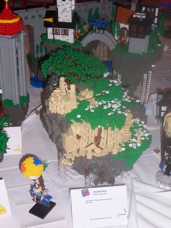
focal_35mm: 53
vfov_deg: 36.2
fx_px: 349
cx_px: 86
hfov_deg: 27.5
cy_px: 114
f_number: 3.4
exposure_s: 1/60
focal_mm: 8.6
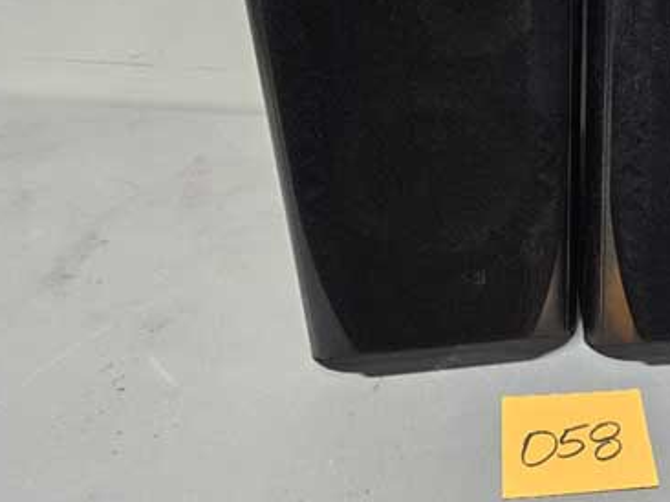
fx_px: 851
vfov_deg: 32.4
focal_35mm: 44
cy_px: 149
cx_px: 589
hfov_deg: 40.1
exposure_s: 1/120
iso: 160
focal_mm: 6.3
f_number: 1.7
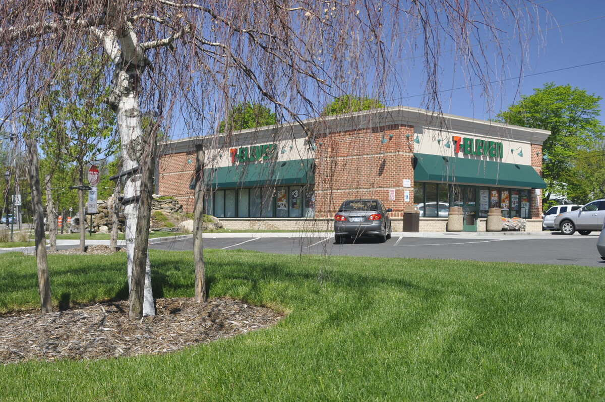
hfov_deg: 46.4
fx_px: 705
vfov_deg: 31.8
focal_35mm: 42
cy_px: 201
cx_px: 302
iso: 200
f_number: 6.3
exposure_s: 1/160
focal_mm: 28
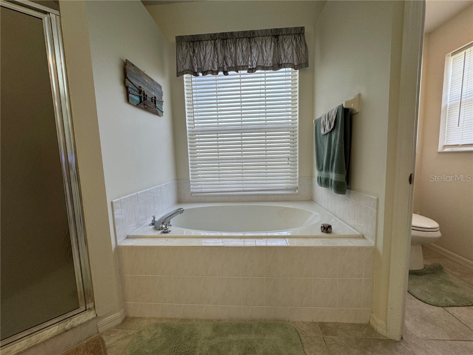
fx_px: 191
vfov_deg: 85.7
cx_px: 236
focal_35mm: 14
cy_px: 178
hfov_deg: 102.1
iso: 80
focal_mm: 2.22
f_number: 2.2
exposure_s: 1/120
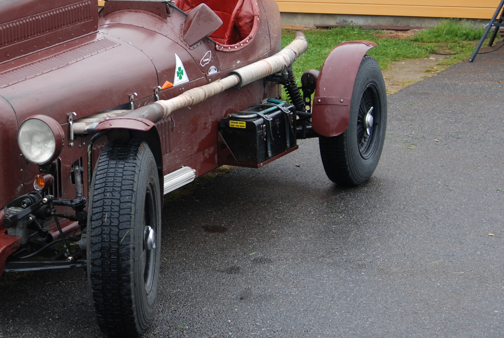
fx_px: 1190
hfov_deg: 23.5
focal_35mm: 85
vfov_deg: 16.0
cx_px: 97
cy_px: 72
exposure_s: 1/80
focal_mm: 31
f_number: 5
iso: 200
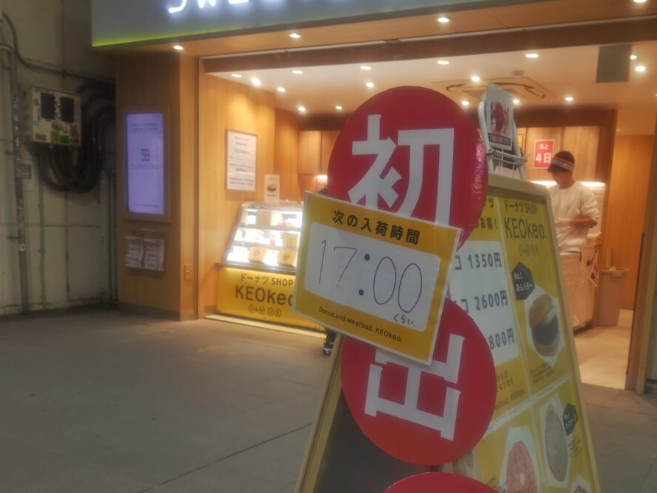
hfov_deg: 54.8
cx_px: 408
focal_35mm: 33
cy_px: 301
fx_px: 626
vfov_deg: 42.7
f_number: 1.9
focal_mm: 5.56
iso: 104
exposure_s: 1/100
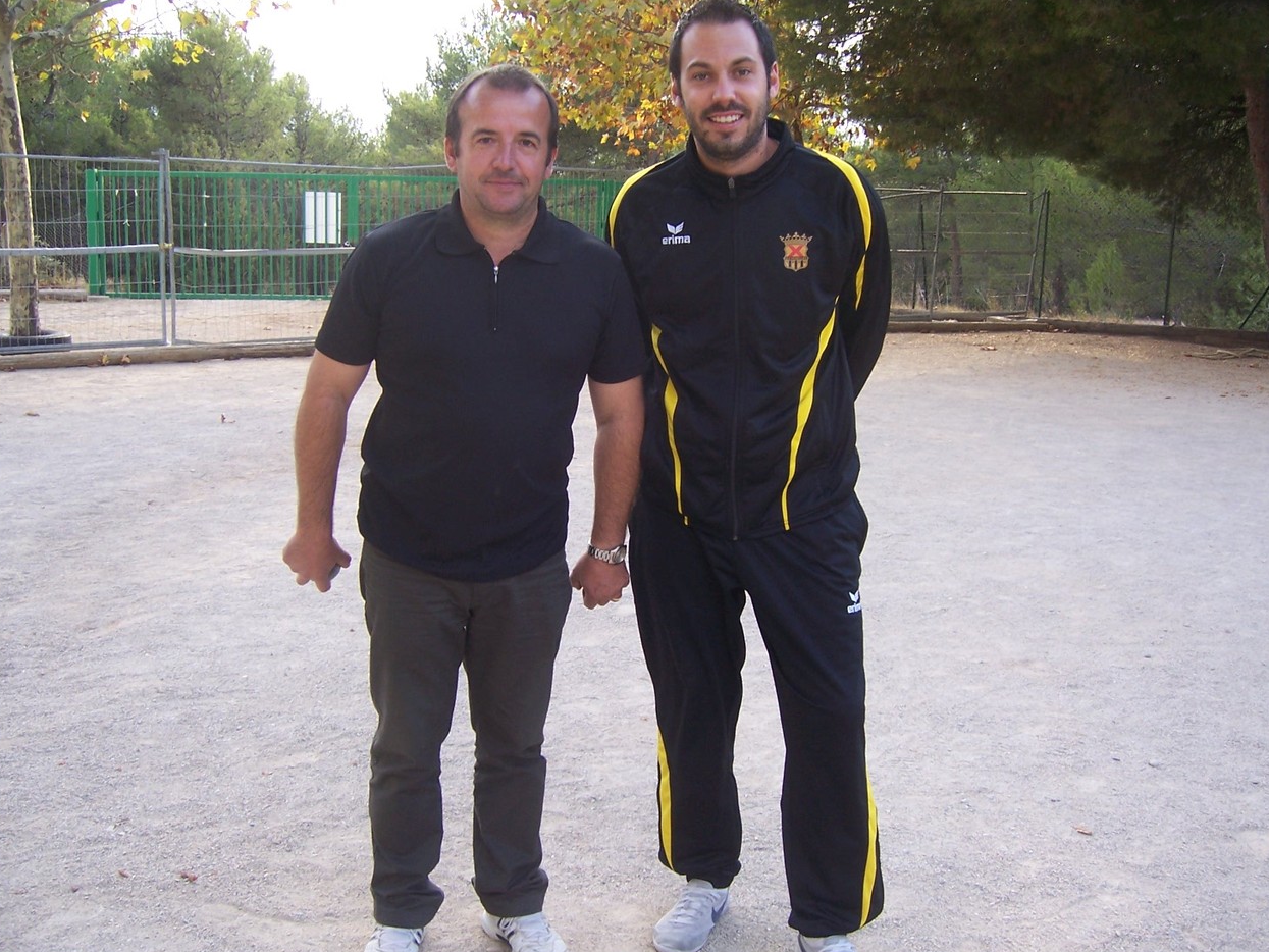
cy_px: 488
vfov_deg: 38.7
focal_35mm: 37
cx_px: 637
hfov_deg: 50.1
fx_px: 1357
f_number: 3
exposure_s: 1/90
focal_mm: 6
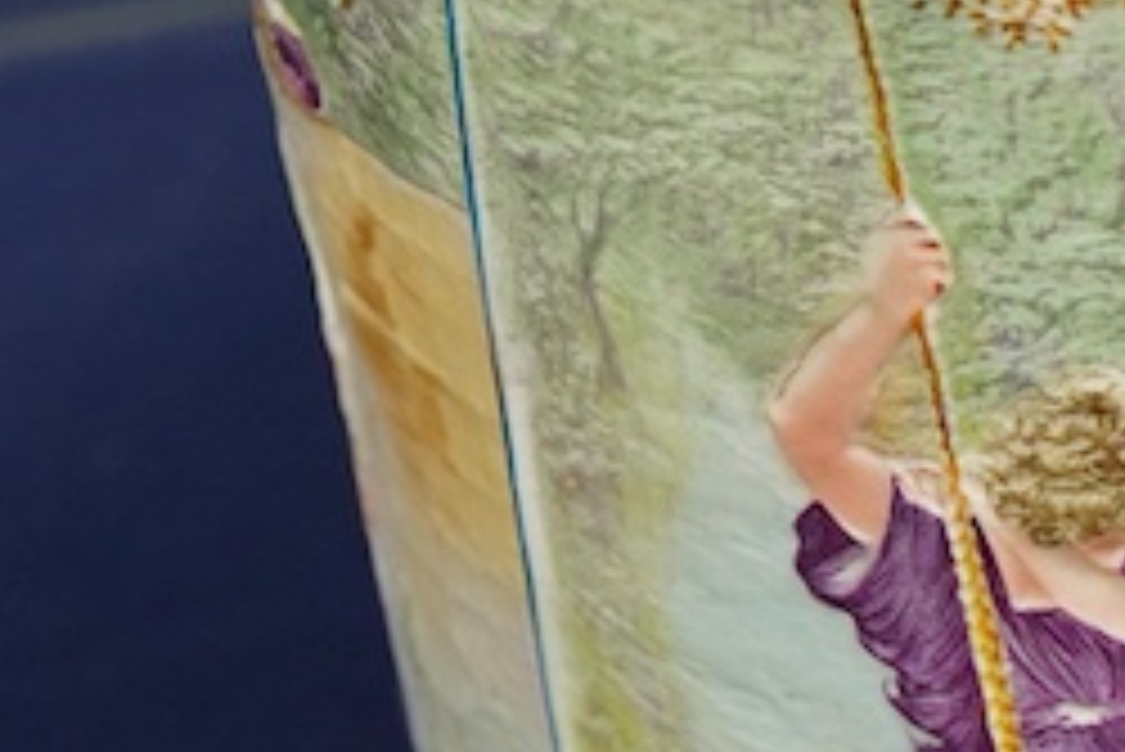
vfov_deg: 8.5
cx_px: 1094
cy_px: 279
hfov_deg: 12.5
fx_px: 5065
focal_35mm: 162
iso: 1250
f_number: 7.1
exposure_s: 1/125
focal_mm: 30
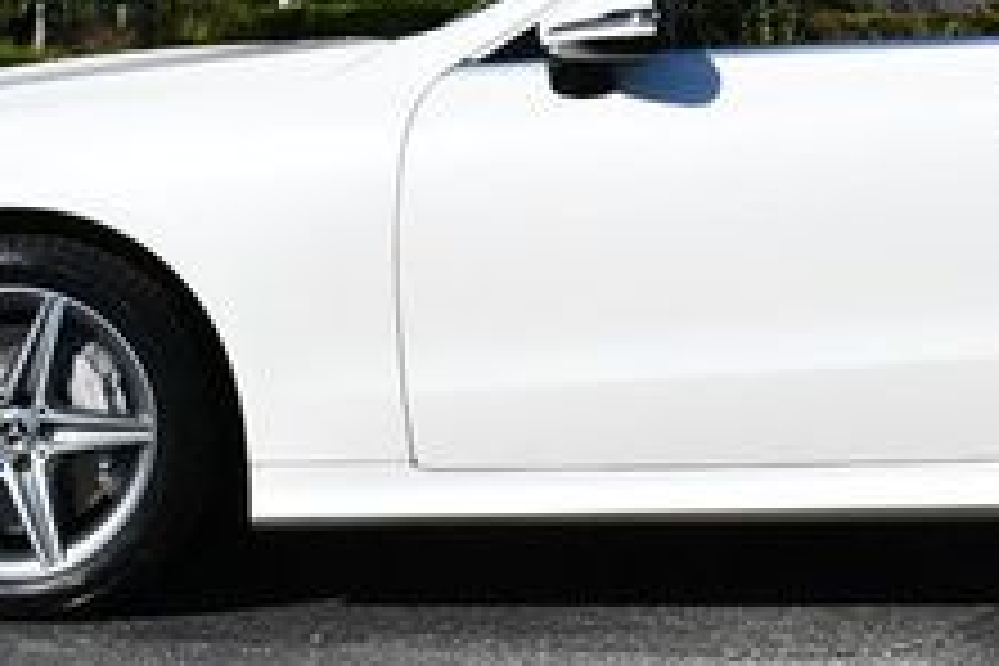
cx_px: 886
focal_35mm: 127
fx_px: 3524
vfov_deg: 10.5
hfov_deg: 15.9
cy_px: -216
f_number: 9
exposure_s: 1/320
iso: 100
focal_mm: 22
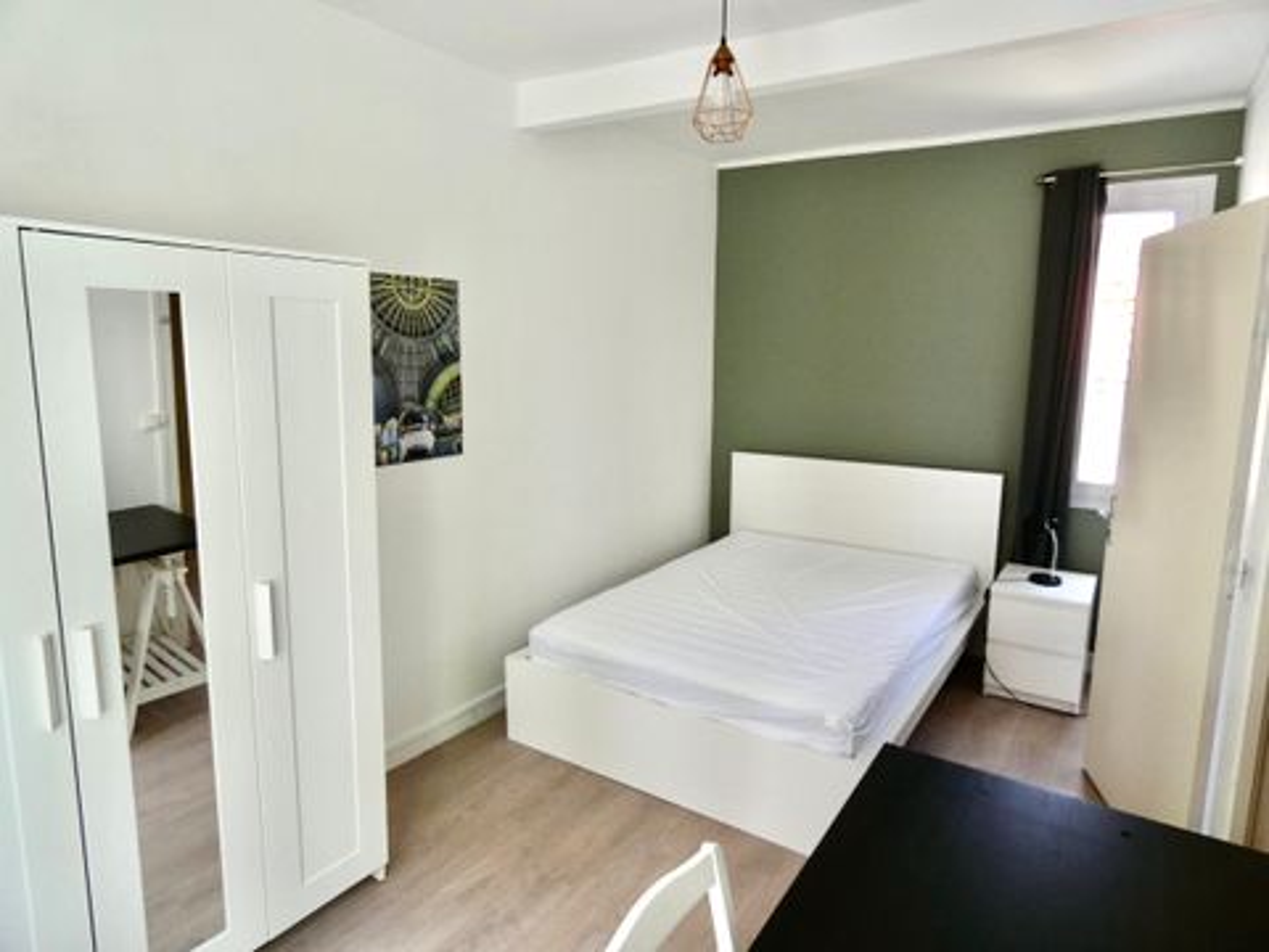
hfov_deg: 81.7
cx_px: 634
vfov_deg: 66.0
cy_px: 476
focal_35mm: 20
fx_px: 733
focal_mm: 3.6
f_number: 2.8
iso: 125
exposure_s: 1/60
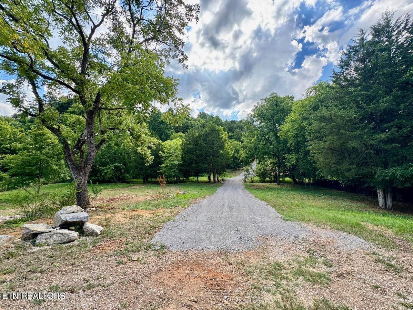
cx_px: 206
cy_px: 155
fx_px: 167
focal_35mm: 14
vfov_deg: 85.7
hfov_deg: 102.1
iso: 40
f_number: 2.2
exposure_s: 1/349
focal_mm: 2.22
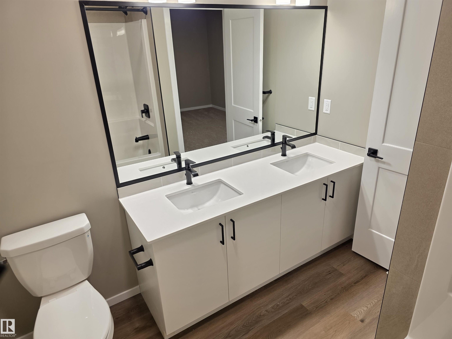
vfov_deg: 58.9
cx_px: 226
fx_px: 300
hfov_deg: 73.9
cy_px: 170
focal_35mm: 23
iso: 160
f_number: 1.7
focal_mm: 6.3
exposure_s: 1/120
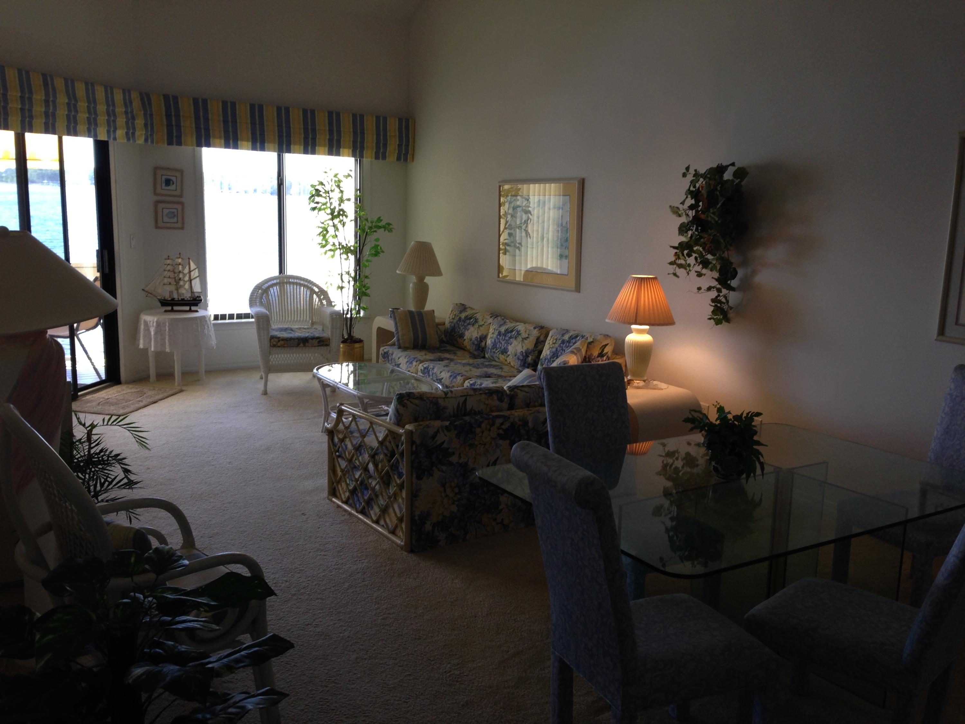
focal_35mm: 33
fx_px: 920
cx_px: 482
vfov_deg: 42.9
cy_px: 362
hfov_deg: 55.4
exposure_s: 1/60
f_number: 2.4
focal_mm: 4.12
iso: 50
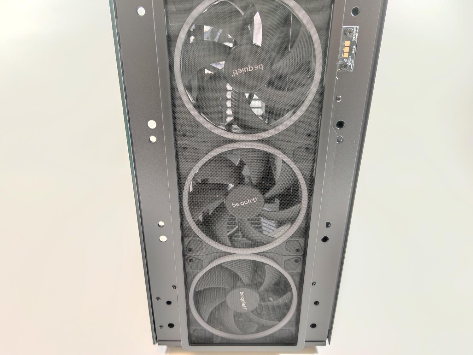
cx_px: 236
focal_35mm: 24
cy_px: 178
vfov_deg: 56.8
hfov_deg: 71.6
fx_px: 328
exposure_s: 1/17
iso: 962
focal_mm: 6.78
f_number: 1.85
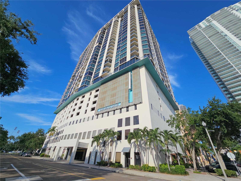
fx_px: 91
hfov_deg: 106.2
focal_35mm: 13
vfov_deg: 89.9
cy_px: 90
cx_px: 120
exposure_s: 1/3819
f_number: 2.2
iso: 50
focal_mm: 2.2
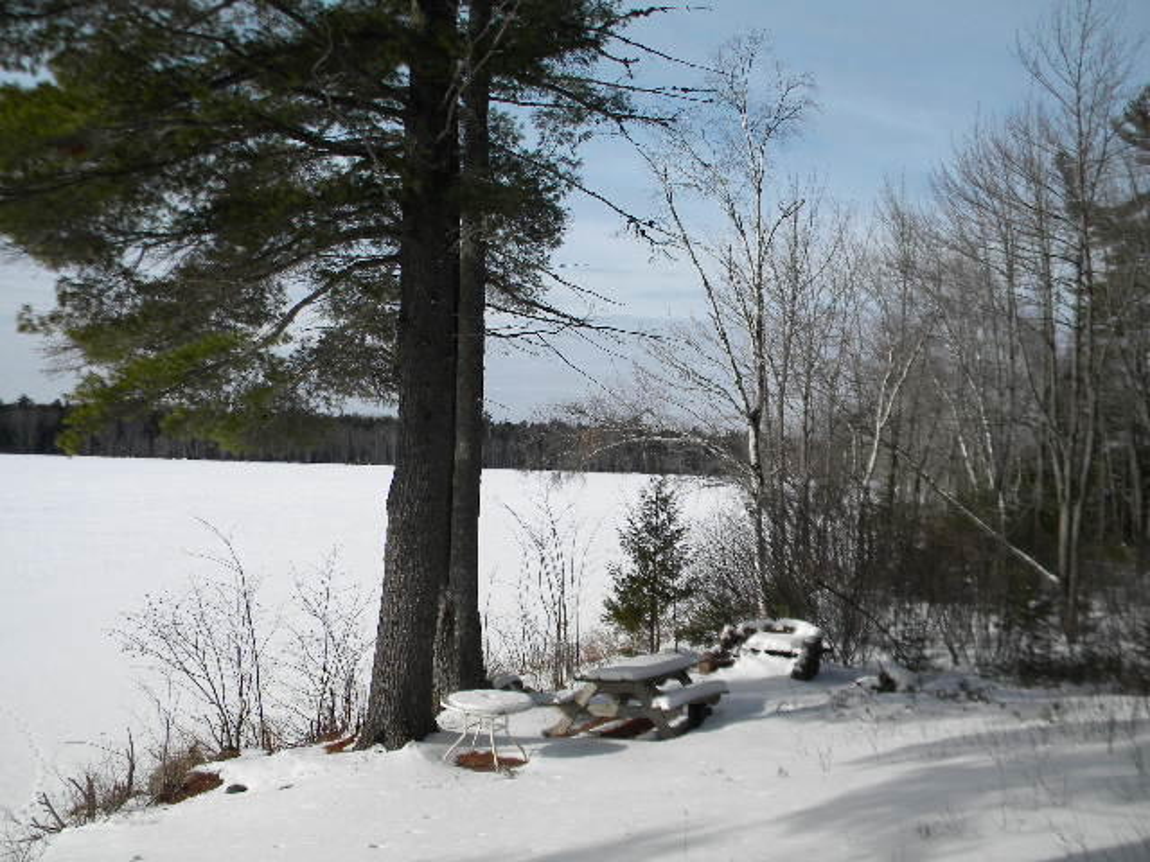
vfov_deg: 39.7
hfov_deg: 51.4
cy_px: 431
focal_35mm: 36
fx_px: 1196
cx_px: 575
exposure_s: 1/317
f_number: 7.4
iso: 80
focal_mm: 6.4
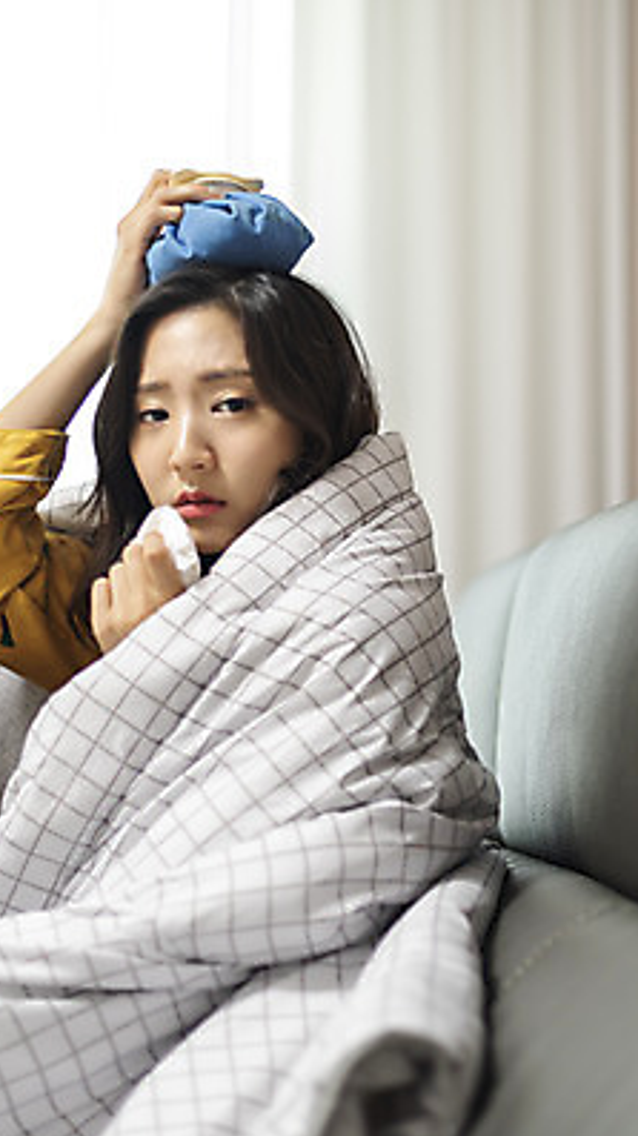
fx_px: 2378
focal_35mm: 79
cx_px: 425
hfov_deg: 15.2
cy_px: 569
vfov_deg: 26.9
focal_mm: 50
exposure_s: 1/125
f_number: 1.8
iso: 500
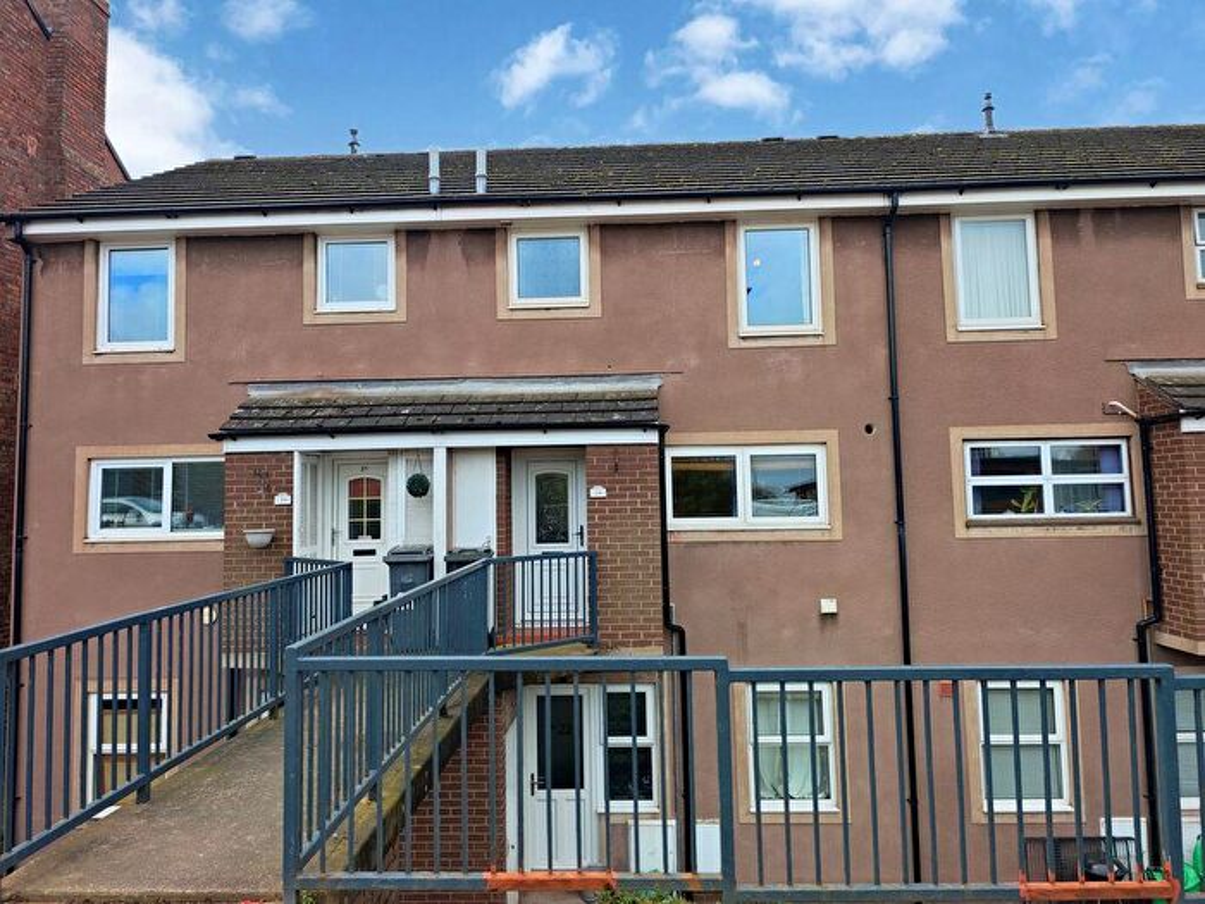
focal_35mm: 23
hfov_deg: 73.9
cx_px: 602
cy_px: 452
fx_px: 801
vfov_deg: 58.9
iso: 50
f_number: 2
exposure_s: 1/1360
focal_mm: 8.72
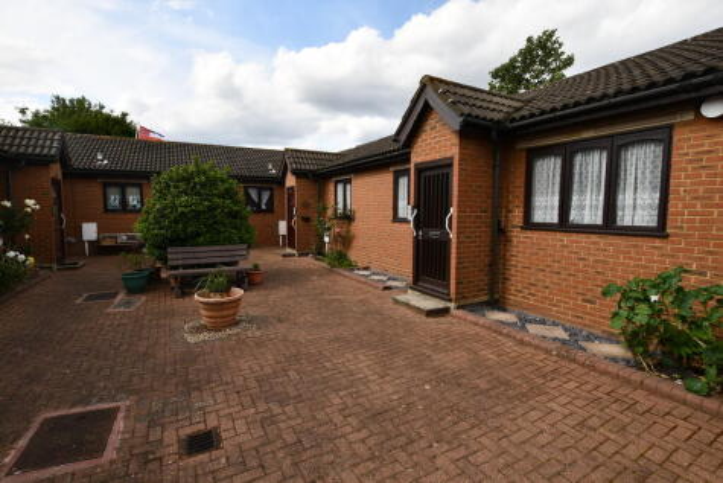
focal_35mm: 16
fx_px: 321
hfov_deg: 96.7
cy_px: 242
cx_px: 362
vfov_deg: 73.8
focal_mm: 11
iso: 100
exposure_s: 1/200
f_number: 7.1
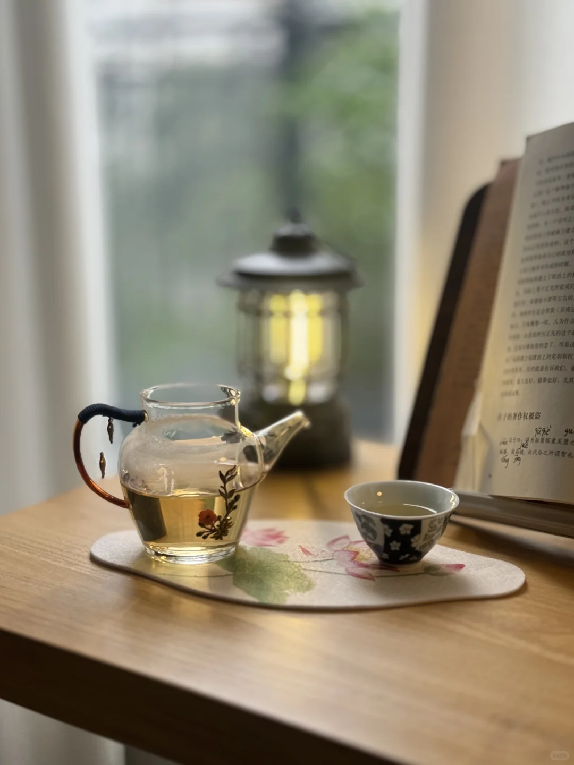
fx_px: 1061
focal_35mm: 48
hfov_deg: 30.3
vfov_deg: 39.7
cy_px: 382
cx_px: 287
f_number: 1.78
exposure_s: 1/78
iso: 100
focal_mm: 6.86
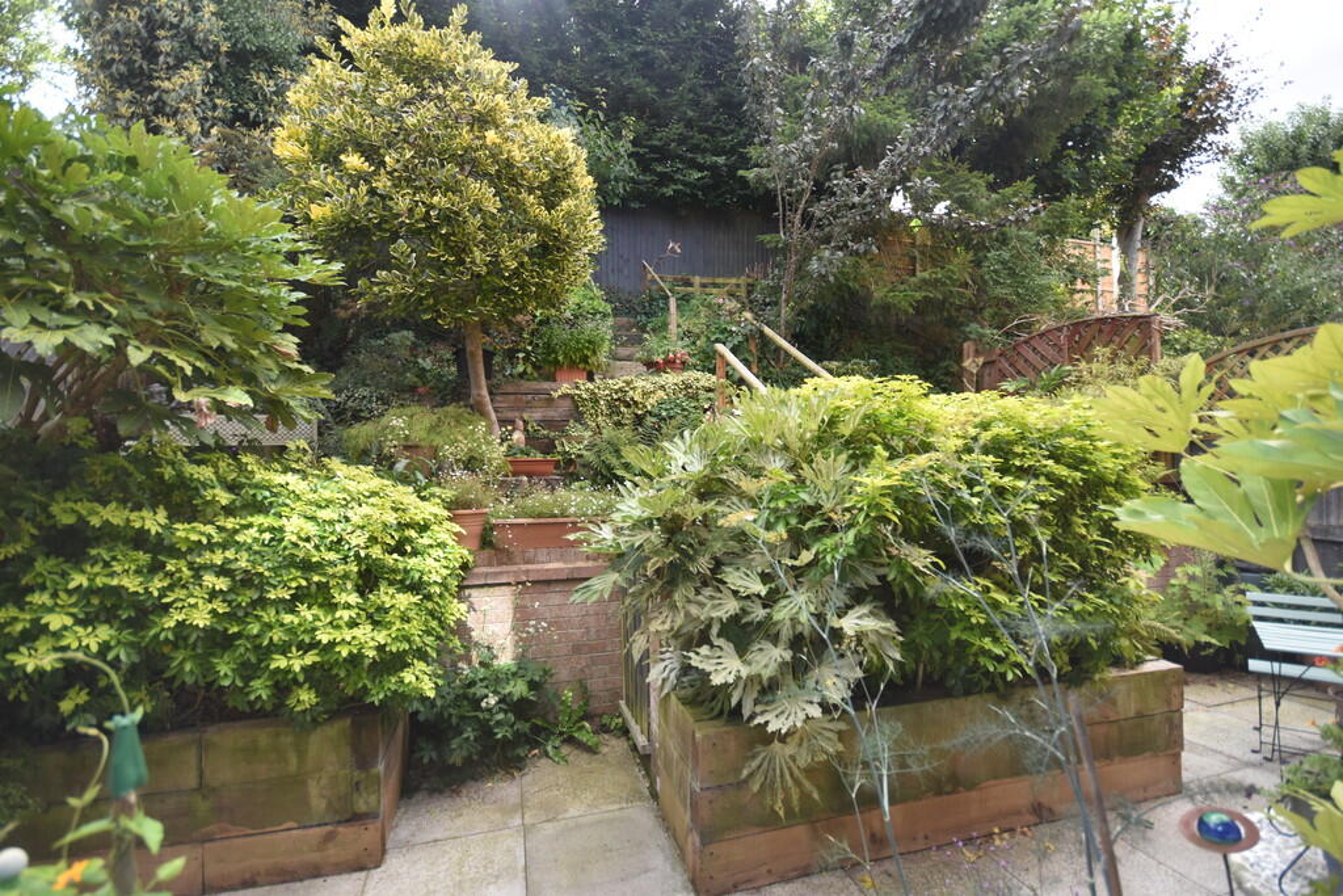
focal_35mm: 15
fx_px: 560
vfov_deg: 77.3
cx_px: 672
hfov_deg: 100.4
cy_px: 448
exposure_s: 1/200
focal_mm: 10
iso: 220
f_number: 5
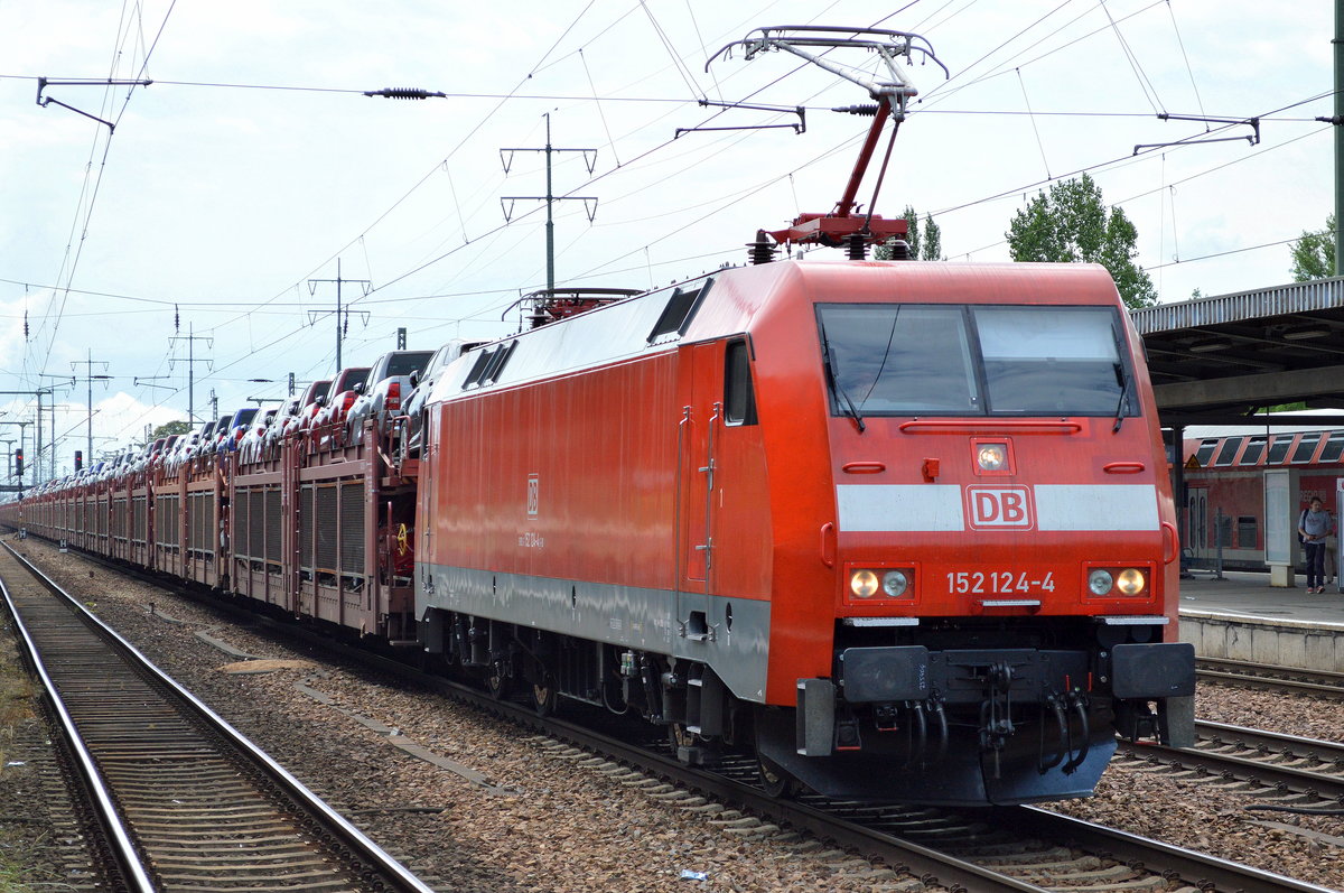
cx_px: 672
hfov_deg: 24.6
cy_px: 446
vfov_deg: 16.5
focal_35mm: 82
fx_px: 3076
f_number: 5.6
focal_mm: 55
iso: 400
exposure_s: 1/1000
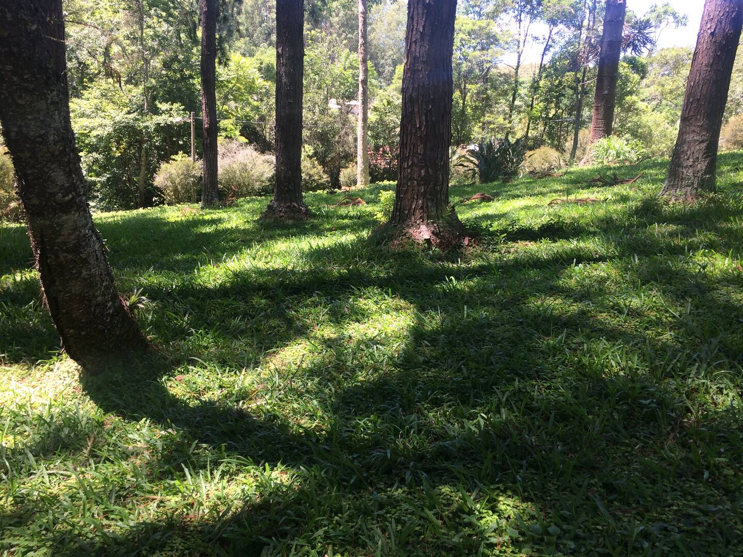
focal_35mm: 29
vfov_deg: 48.2
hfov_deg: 61.7
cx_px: 372
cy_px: 278
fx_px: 622
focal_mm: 4.15
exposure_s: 1/237
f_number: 2.2
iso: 32
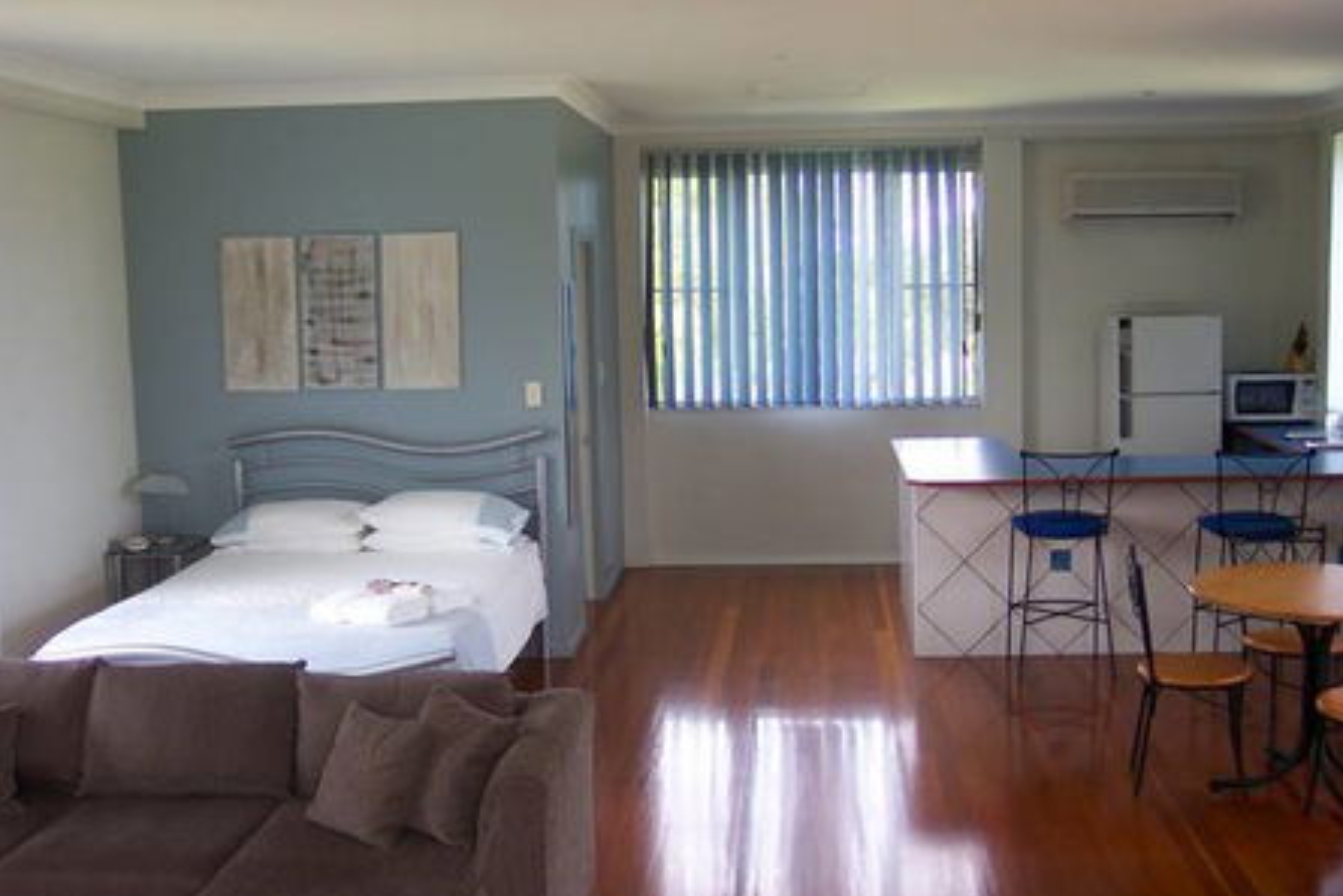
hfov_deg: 47.4
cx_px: 721
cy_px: 459
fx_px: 1530
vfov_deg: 32.7
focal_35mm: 41
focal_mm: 8
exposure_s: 1/90
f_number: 2.8
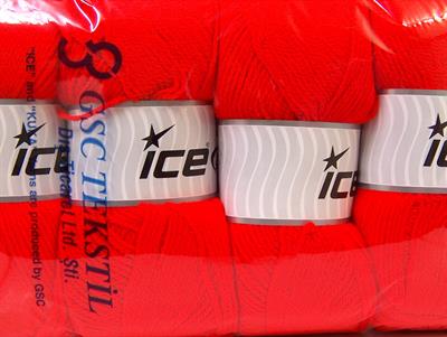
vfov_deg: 32.9
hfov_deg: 42.9
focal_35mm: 44
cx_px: 224
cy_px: 168
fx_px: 569
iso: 200
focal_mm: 8.96
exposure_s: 1/12.3
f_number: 2.8
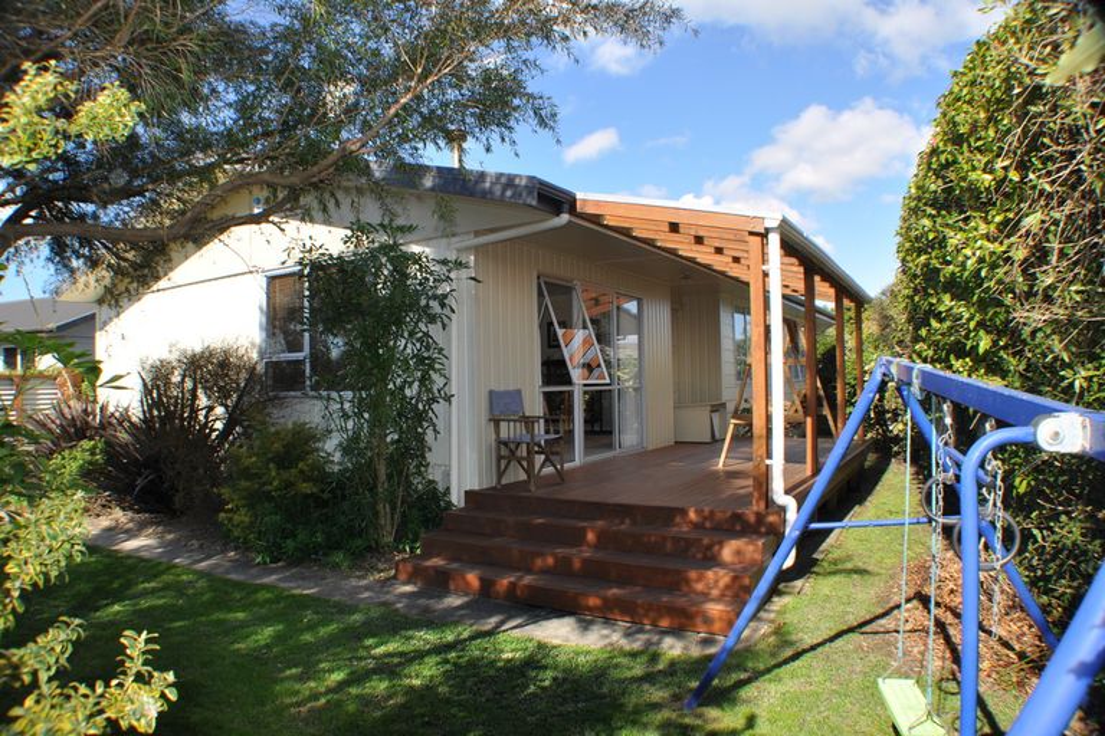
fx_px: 875
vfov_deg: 45.7
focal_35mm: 28
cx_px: 552
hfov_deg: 64.6
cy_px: 368
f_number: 8
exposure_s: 1/200
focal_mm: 19
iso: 200
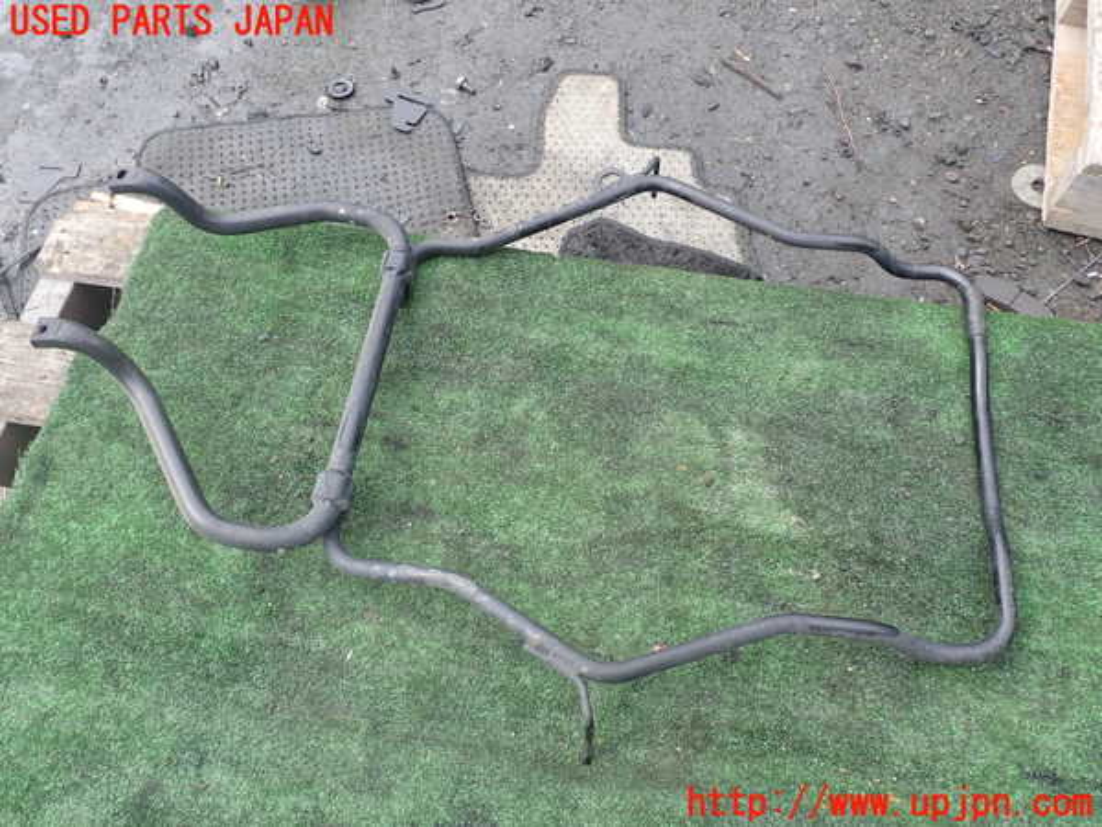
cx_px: 551
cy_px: 414
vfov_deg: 46.8
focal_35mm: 30
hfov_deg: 60.0
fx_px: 955
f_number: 3.2
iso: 100
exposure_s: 1/250
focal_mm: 5.4
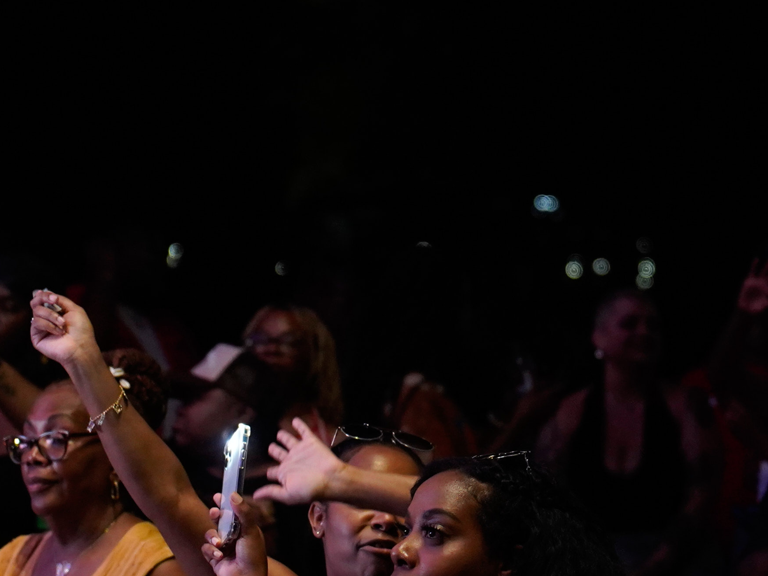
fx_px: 5103
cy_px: 586
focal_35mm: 230
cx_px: 473
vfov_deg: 6.4
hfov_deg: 8.6
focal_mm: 70
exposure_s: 1/250
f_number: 2.8
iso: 3200
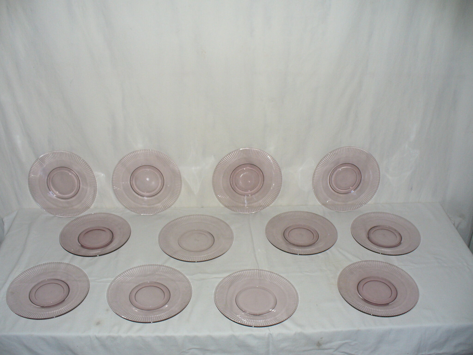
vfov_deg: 38.7
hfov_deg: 50.1
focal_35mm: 37
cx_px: 236
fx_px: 506
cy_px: 178
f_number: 2.8
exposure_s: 1/30
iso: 125
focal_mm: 6.1
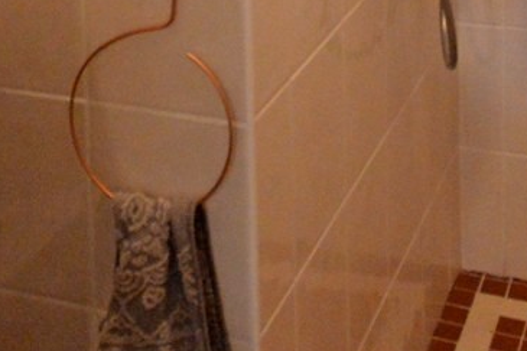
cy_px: -342
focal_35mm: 74
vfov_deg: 15.1
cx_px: 347
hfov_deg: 27.2
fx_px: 1083
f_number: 3.5
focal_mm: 10
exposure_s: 1/60
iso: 2500
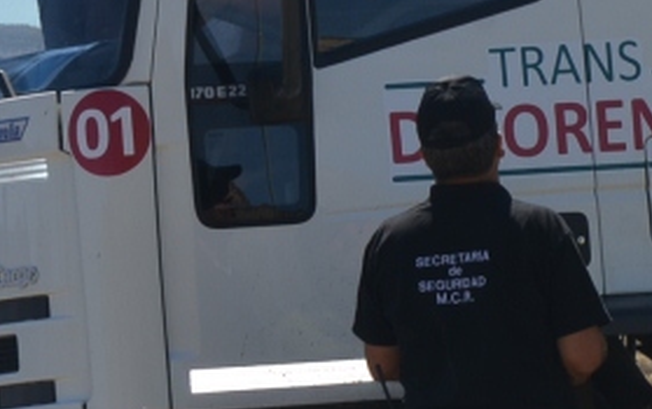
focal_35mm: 587
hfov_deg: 3.6
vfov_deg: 2.2
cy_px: 252
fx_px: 10439
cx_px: 689
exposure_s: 1/250
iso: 200
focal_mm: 105
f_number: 13
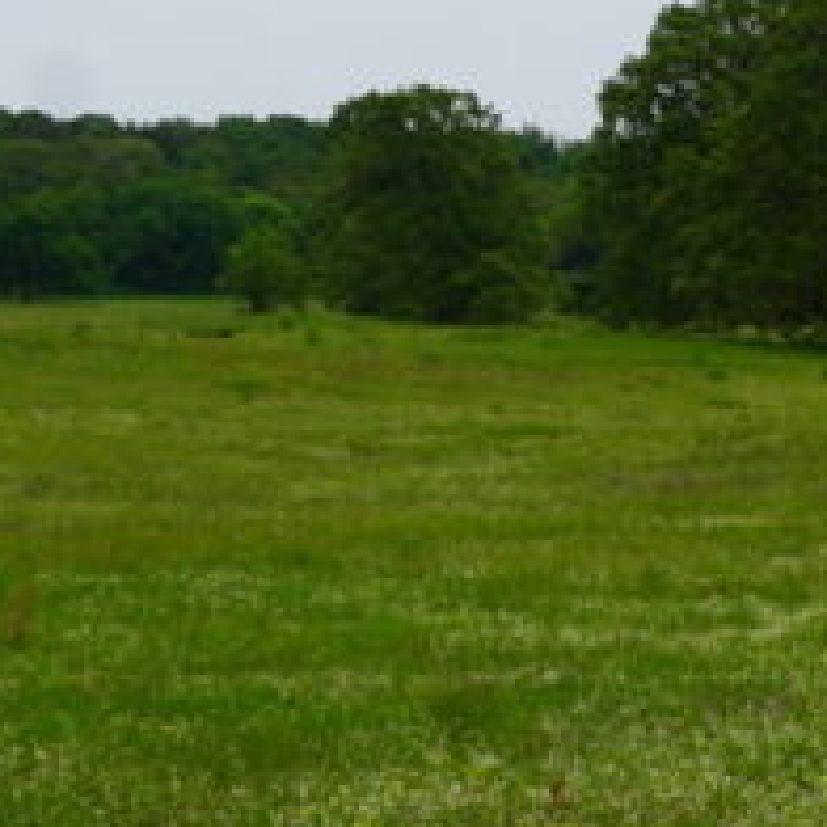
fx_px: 4141
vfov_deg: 11.3
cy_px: 124
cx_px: 920
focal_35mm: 153
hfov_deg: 11.2
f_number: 10
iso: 100
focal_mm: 23
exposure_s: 1/200
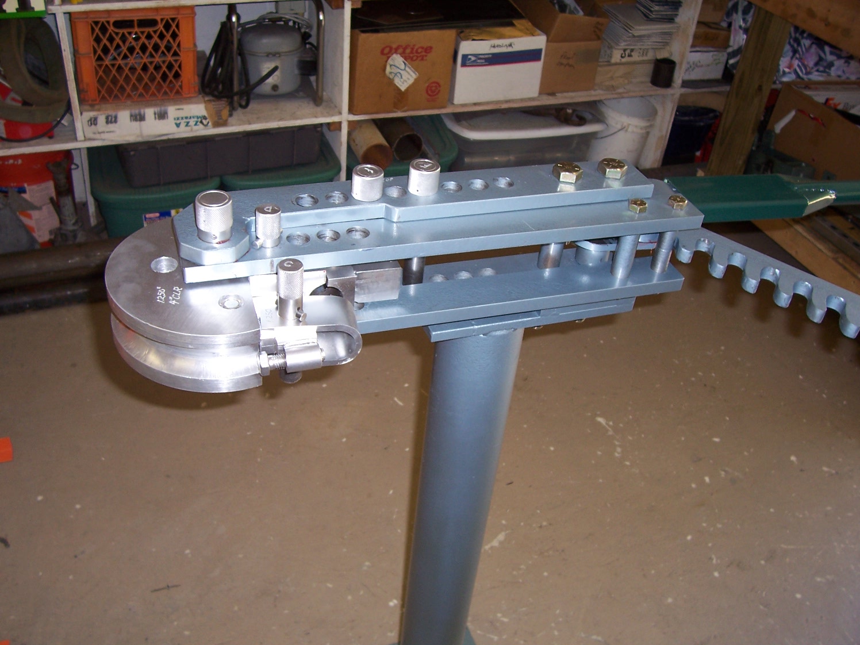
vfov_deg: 41.8
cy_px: 322
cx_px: 430
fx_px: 845
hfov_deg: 54.0
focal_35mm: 34
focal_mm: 5.6
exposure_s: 1/60
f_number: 2.7
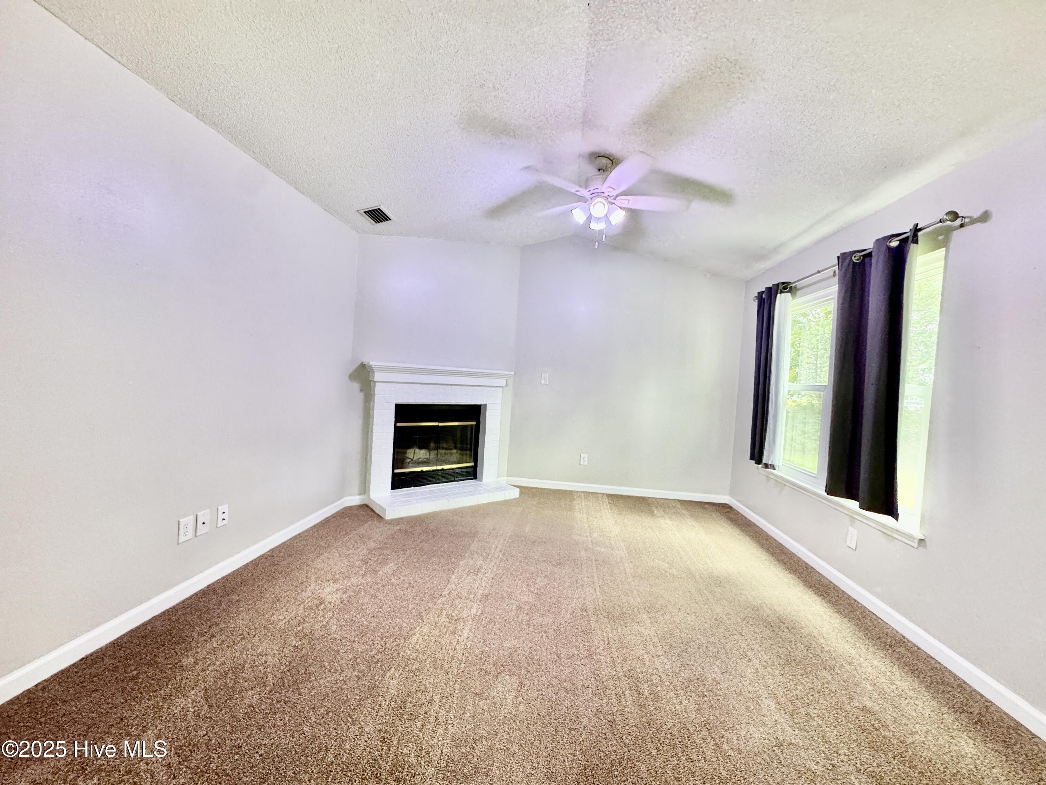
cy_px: 392
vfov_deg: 85.7
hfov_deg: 102.1
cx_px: 523
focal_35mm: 14
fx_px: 423
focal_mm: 2.22
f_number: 2.2
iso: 320
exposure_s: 1/82
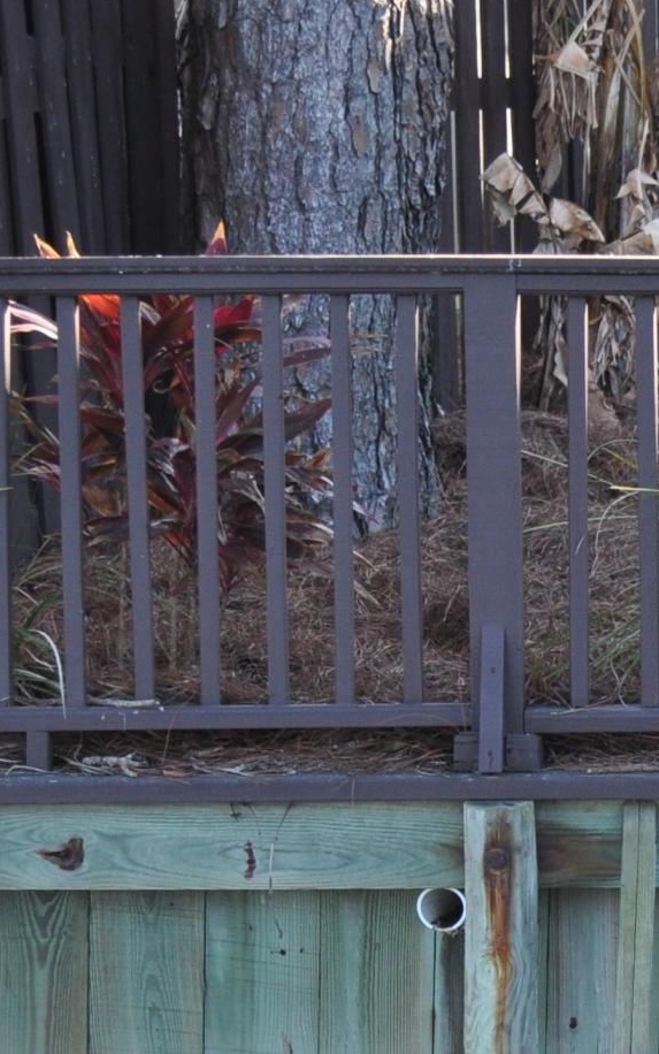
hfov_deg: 8.0
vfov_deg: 13.0
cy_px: 956
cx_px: 970
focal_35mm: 160
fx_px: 4595
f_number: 5.6
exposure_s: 1/250
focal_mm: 32
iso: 400
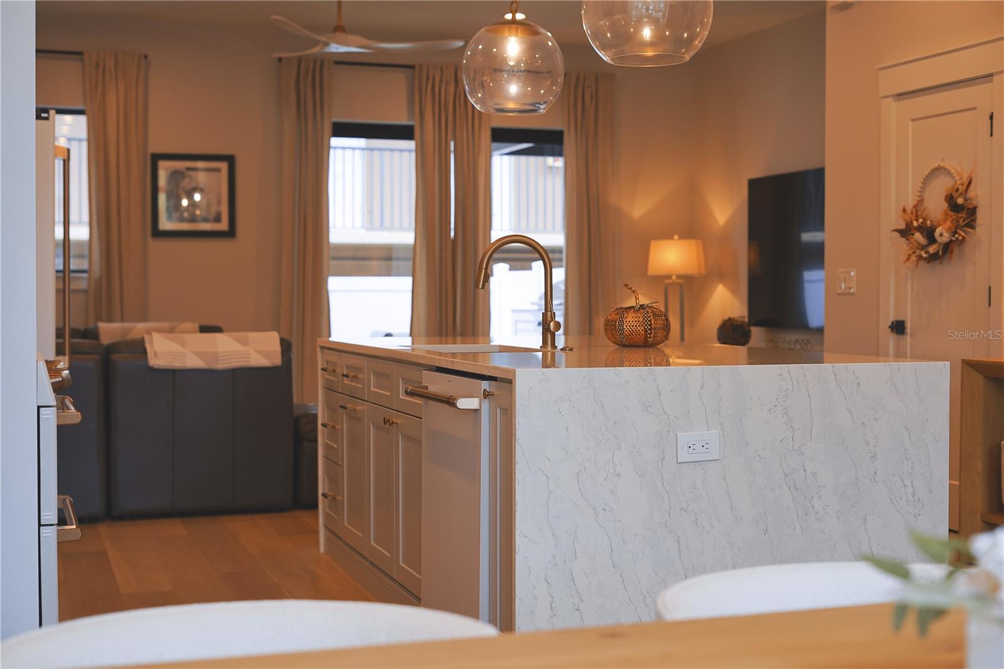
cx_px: 502
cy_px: 334
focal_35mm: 50
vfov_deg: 27.0
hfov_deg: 39.6
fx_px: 1394
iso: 125
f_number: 3.5
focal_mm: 50
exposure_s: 1/50
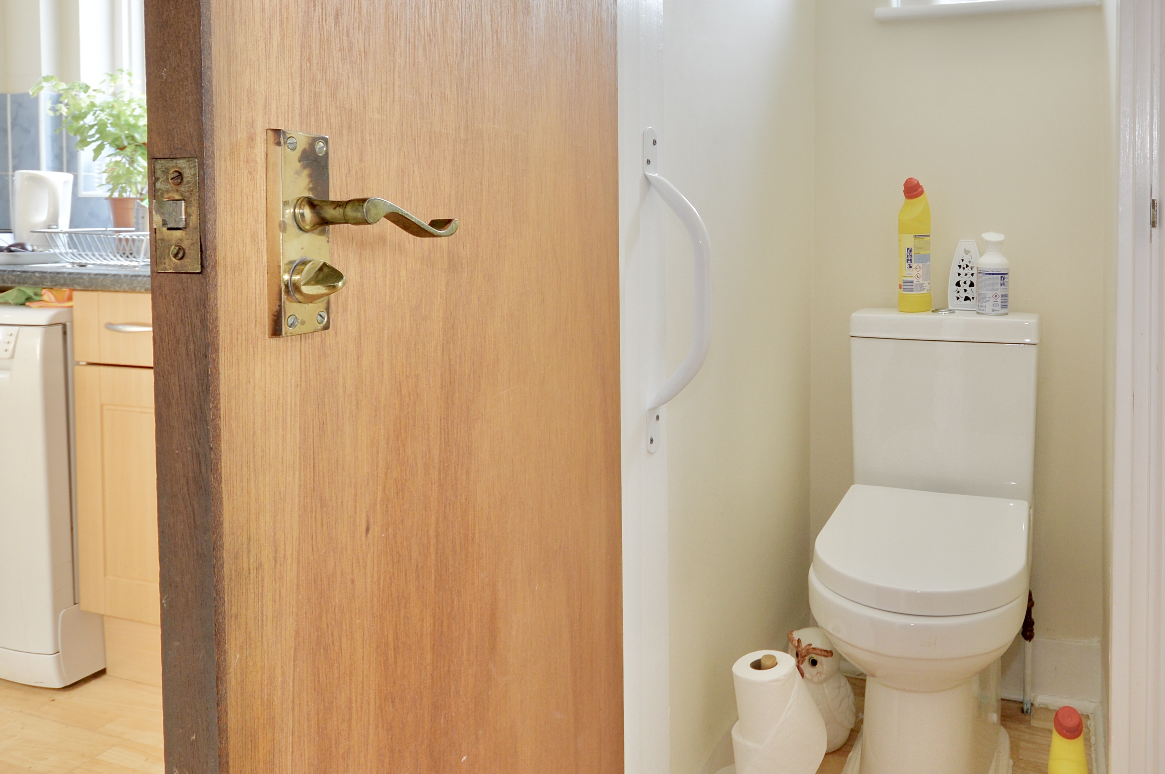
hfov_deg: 69.6
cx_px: 772
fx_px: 808
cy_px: 279
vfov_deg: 50.6
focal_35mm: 25
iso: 100
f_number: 9
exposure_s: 1/3
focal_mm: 10
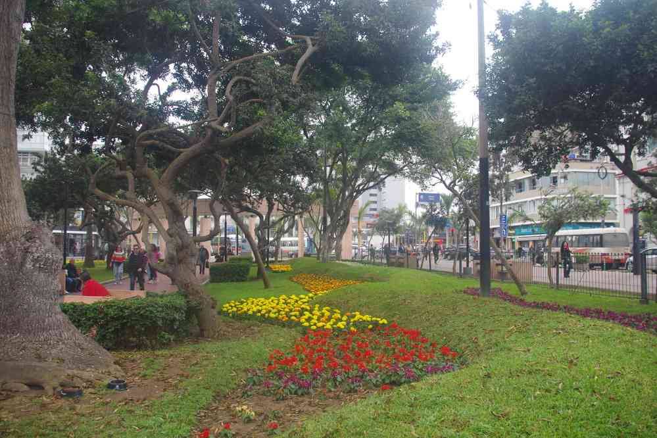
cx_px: 328
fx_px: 547
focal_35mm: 30
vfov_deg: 43.6
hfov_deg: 61.9
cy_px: 219
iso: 200
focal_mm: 20
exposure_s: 1/50
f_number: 7.1
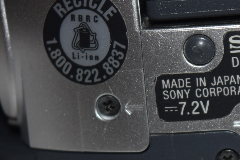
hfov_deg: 9.2
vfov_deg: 6.3
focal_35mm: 219
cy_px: 111
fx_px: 1463
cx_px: 298
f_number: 5.6
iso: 180
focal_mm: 55
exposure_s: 1/80
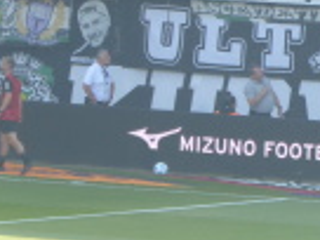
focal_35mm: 1069
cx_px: 513
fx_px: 9882
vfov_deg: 1.4
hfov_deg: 1.9
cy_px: -115
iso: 100
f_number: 5.9
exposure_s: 1/80
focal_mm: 57.7
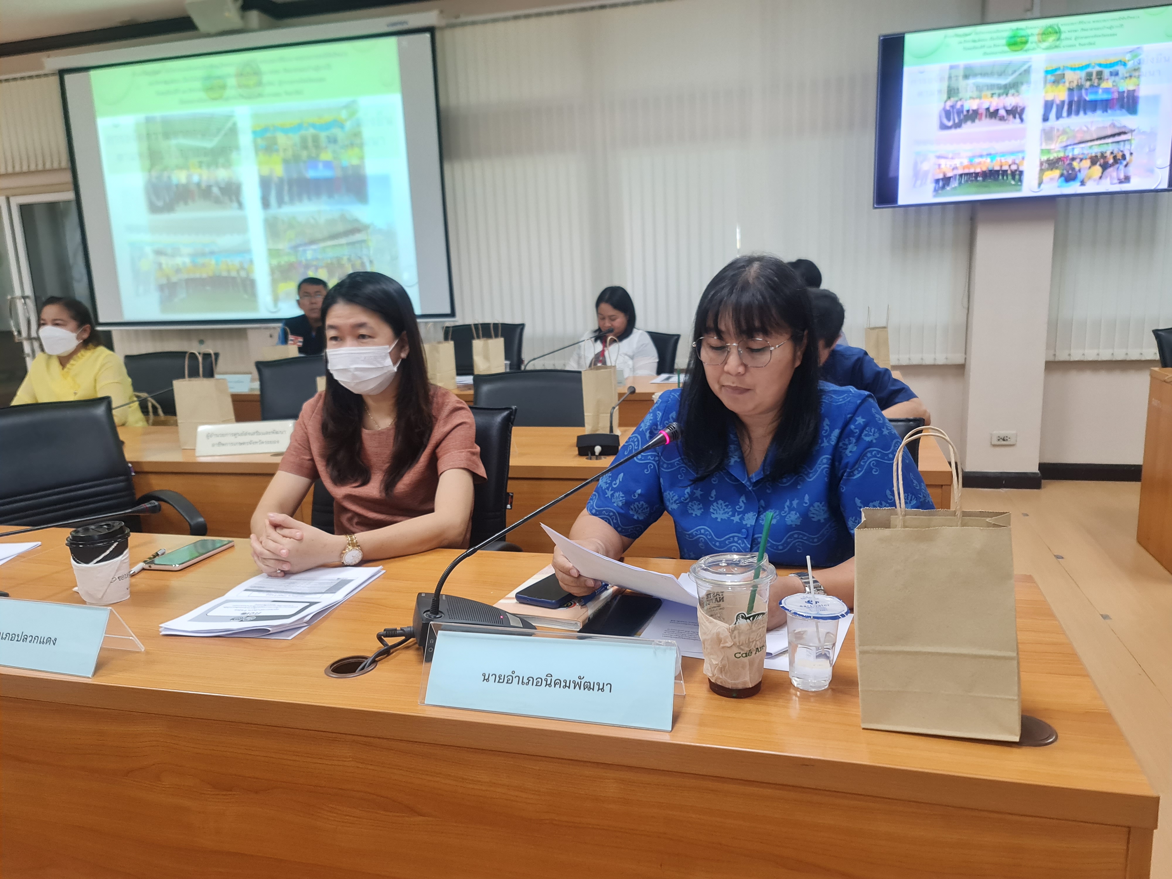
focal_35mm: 25
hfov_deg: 69.4
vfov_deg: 54.9
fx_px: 846
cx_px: 586
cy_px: 440
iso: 320
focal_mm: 7
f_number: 1.8
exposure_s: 1/50
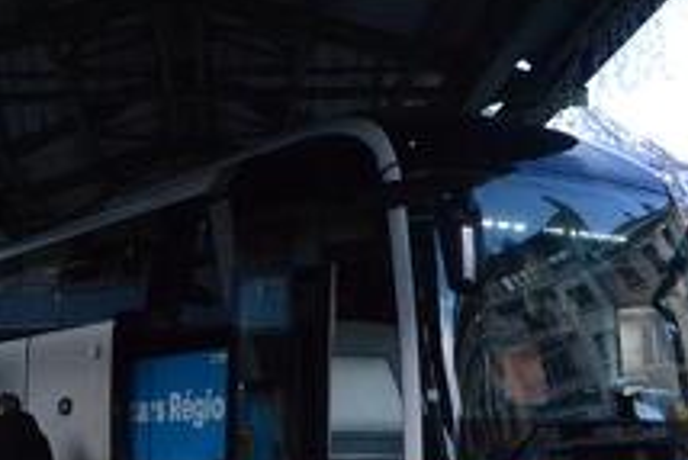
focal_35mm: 70
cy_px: 257
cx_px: 286
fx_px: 1339
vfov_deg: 19.5
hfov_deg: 28.8
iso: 6400
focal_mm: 20
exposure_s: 1/8000
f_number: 3.5
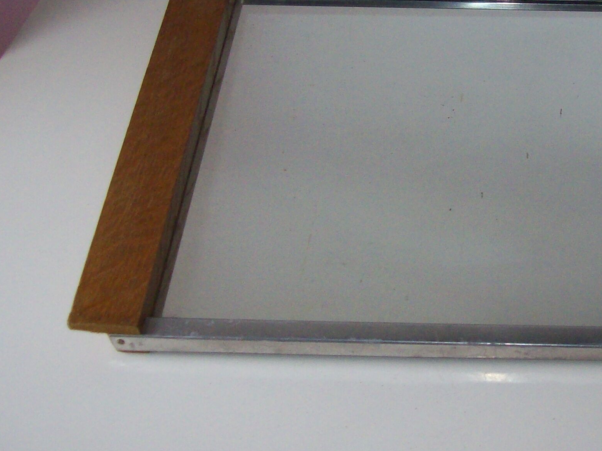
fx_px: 1148
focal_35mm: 66
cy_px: 153
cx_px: 507
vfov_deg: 22.2
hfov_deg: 28.6
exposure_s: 1/64
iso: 200
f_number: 2.7
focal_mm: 6
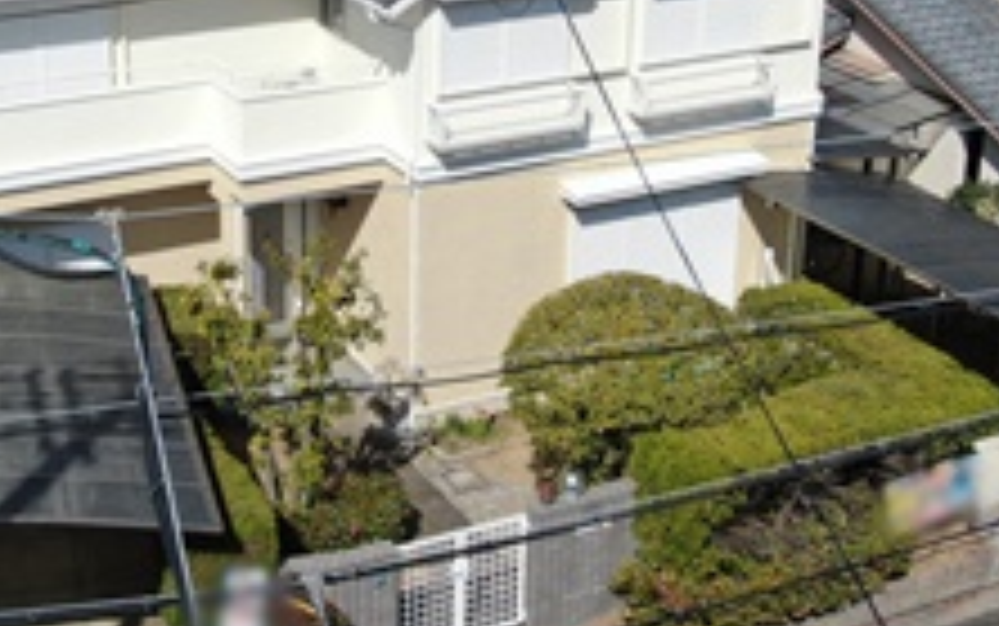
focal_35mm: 65
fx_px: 1771
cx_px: 346
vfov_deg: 19.8
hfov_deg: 31.3
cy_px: 108
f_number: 3.4
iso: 100
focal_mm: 6.77
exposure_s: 1/1000
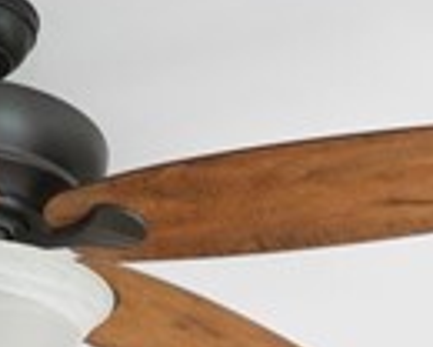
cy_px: 999
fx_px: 1704
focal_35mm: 133
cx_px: 300
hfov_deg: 14.4
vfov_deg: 9.4
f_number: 7.1
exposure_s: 1/100
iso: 800
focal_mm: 17
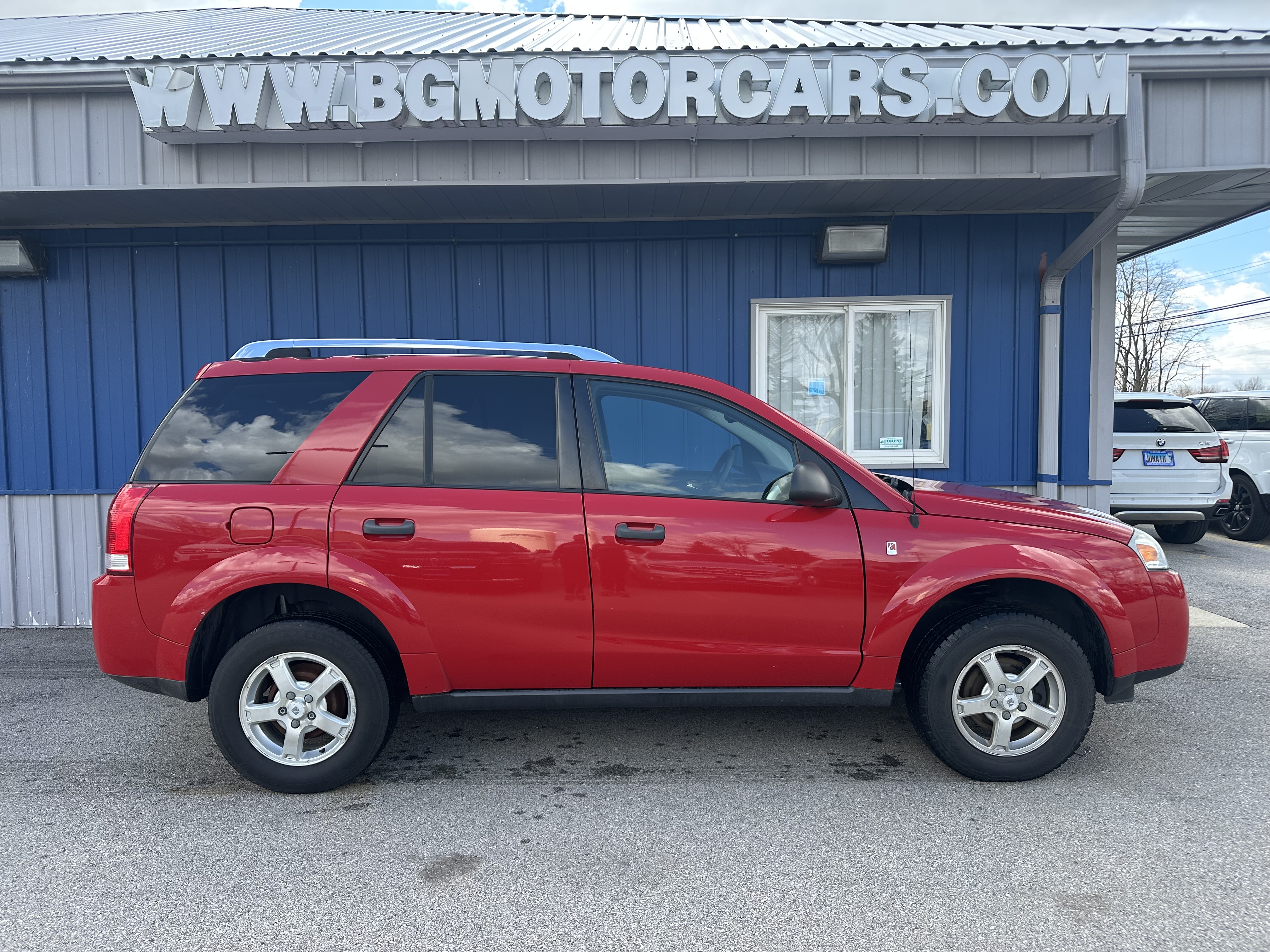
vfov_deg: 56.8
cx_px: 635
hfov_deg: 71.6
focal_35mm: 24
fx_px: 881
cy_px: 476
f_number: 1.78
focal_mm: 6.86
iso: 80
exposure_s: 1/822
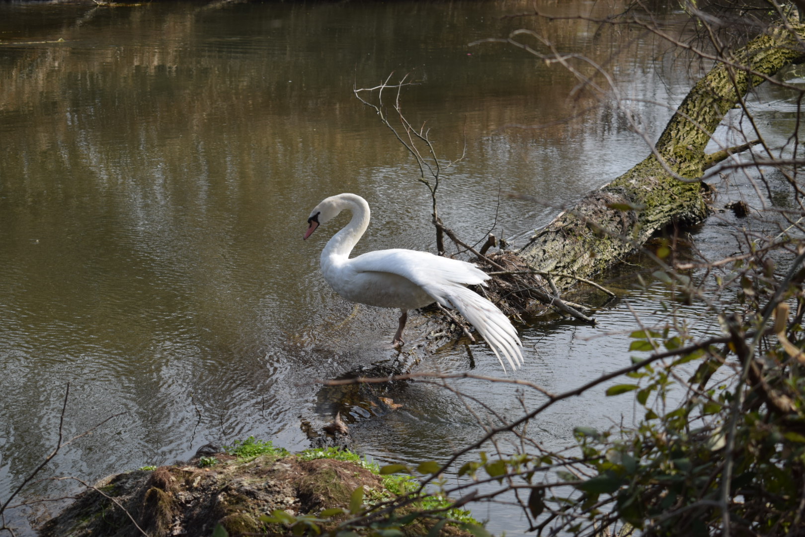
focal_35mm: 82
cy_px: 268
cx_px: 402
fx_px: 1845
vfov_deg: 16.6
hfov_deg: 24.6
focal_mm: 55
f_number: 5.6
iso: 100
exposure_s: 1/400
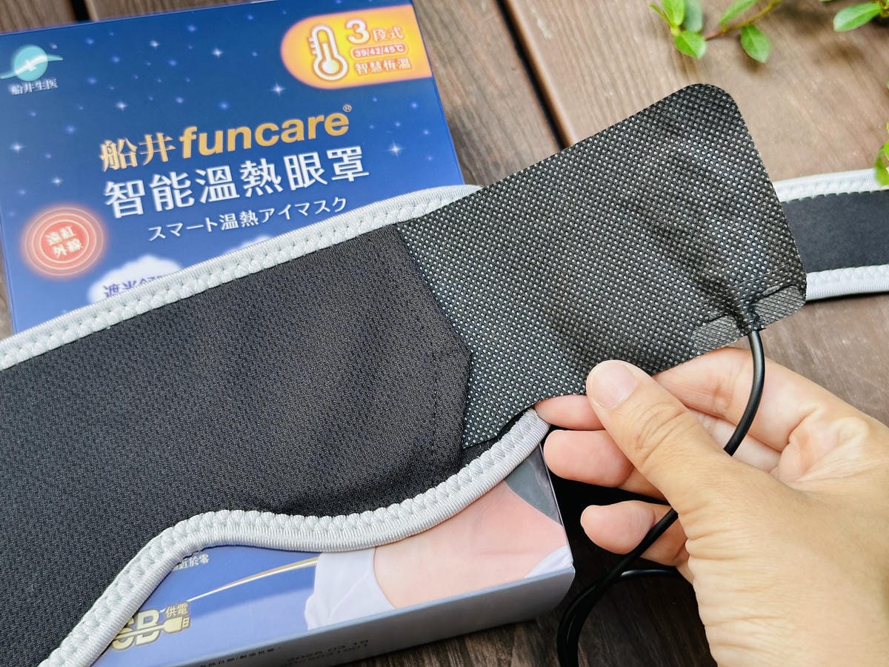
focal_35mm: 48
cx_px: 444
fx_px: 1233
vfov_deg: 30.3
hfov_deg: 39.7
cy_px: 334
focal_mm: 6.86
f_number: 1.78
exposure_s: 1/121
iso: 50
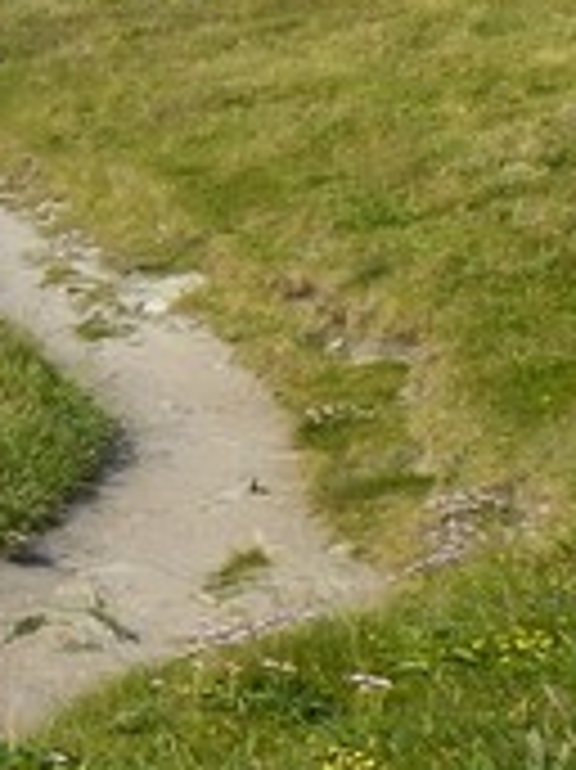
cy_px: 243
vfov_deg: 15.6
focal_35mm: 126
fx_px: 2799
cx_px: -2444
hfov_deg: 6.0
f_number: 11
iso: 100
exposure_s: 1/160
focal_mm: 14
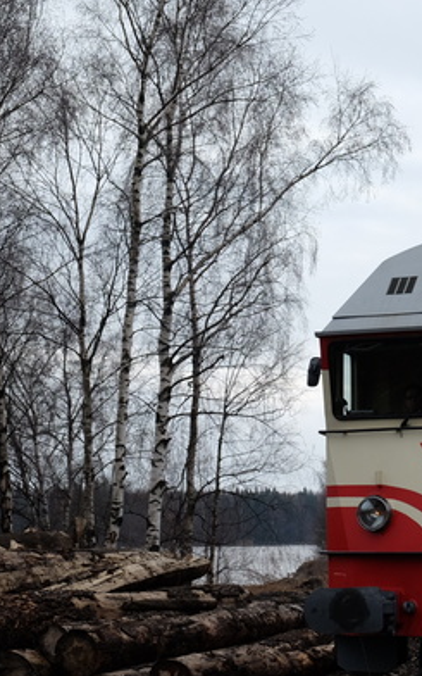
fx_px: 1859
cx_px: 536
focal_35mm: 101
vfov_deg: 20.6
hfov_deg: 12.6
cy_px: 412
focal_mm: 32.9
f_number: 7.1
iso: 200
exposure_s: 1/350
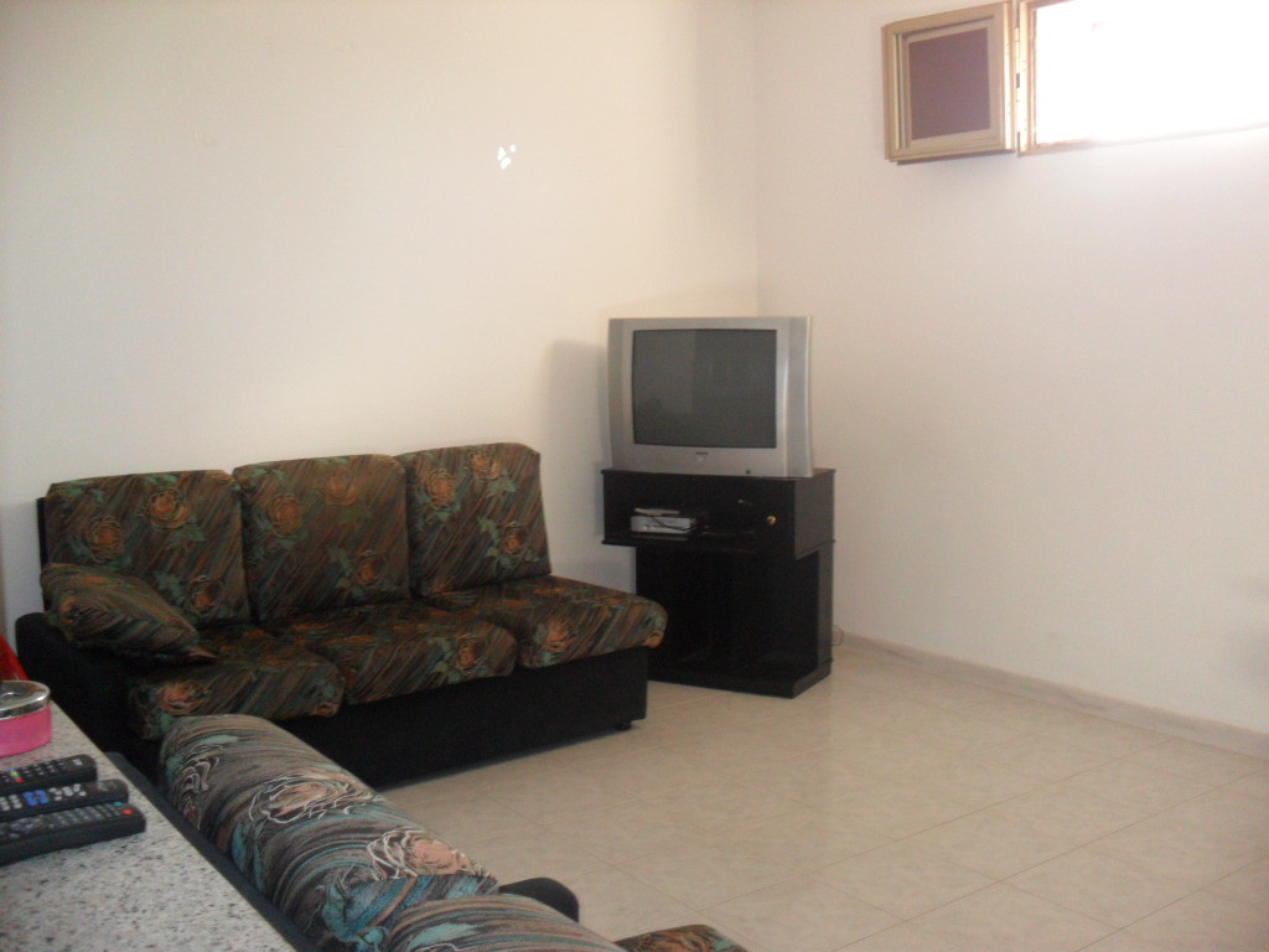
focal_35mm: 35
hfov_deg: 52.6
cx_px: 634
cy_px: 476
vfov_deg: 40.7
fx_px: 1283
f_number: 3
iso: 200
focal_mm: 6.3
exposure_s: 1/45
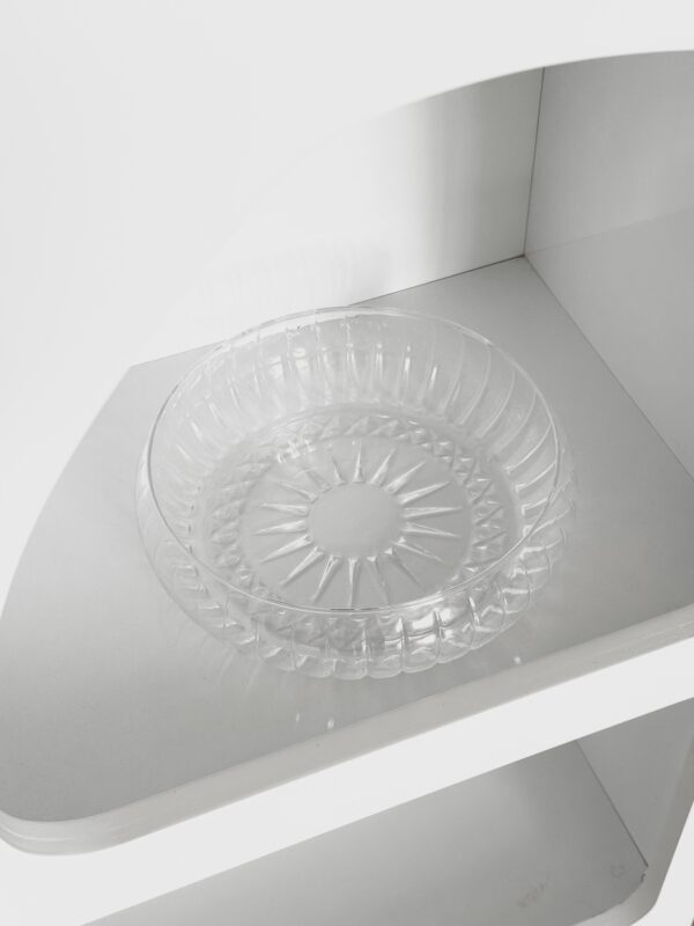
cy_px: 463
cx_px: 347
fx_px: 1283
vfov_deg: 39.7
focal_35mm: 48
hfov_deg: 30.3
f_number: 1.78
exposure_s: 1/121
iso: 64
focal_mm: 6.76
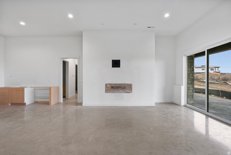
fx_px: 103
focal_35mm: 16
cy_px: 78
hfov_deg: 96.7
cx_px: 116
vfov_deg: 73.8
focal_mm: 16
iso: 250
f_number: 9
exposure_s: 1/10
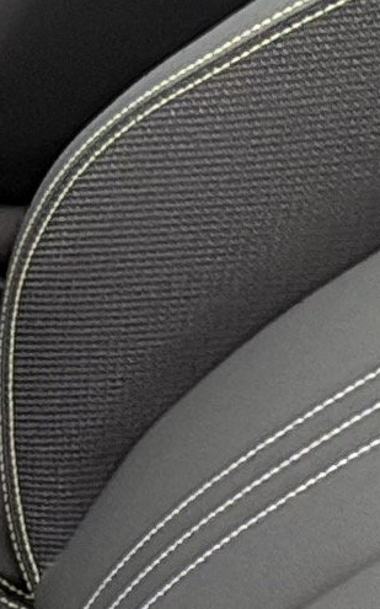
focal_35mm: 121
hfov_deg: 8.0
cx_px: -1010
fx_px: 2007
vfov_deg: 16.6
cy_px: -113
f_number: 2.2
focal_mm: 2.22
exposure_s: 1/226
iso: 64
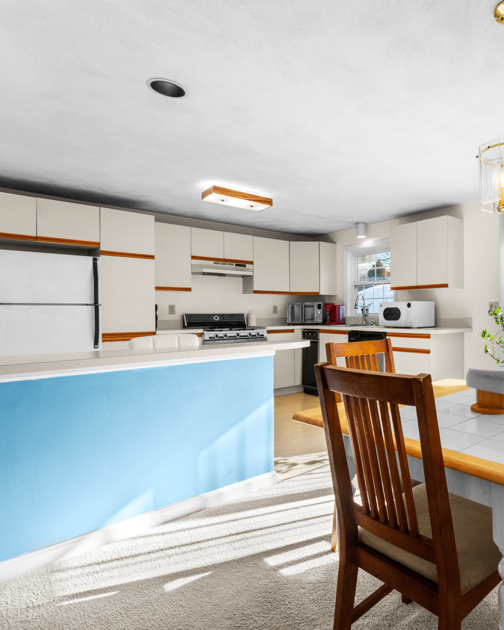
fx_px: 392
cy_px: 319
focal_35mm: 21
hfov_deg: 60.4
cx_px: 402
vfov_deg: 77.6
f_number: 11
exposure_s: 1/125
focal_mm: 14.7
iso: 2500
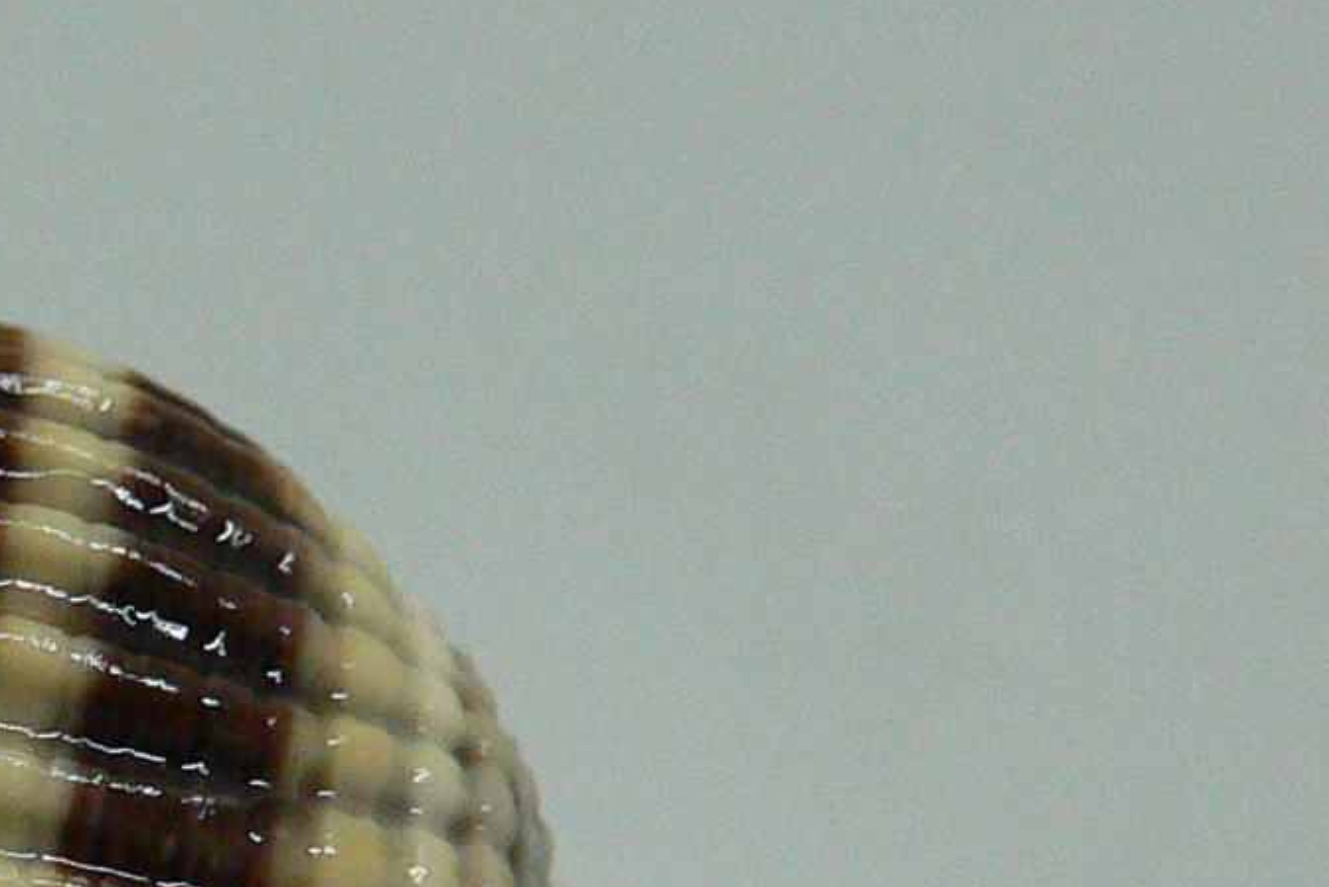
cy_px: 1043
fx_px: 4025
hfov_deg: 18.1
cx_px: -118
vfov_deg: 12.3
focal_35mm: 109
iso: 200
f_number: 2.8
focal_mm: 4.6
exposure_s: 1/60
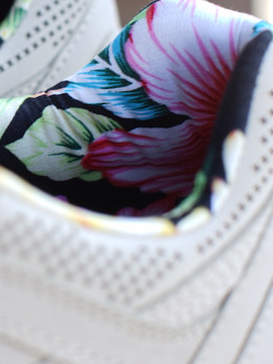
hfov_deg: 10.6
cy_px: 55
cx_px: -68
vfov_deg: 14.3
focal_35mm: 137
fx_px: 1441
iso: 64
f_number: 4.5
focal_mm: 50
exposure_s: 1/50
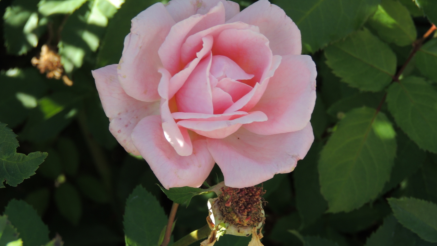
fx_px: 2537
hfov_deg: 9.8
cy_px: 110
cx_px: 219
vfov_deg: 5.5
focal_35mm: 219
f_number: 4.6
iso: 110
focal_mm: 35.6
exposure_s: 1/125
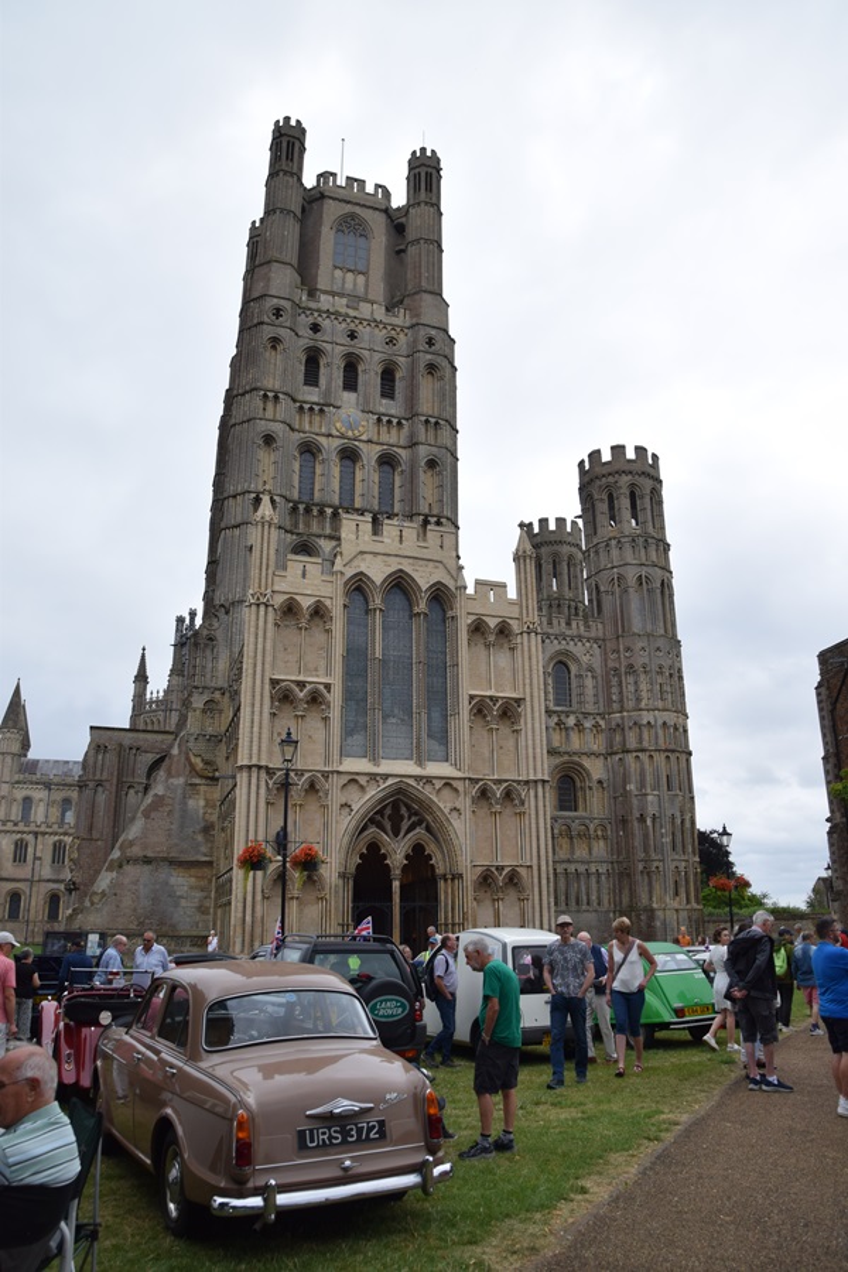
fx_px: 848
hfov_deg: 53.1
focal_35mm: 24
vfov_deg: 73.7
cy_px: 636
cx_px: 424
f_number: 8
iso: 200
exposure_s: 1/320
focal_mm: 16
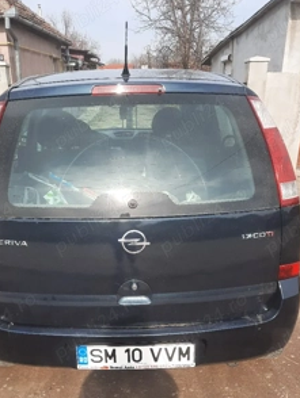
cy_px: 237
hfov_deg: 41.7
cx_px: 125
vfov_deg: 53.6
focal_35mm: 34
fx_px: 392
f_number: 2
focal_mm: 4.6
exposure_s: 1/588
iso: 32
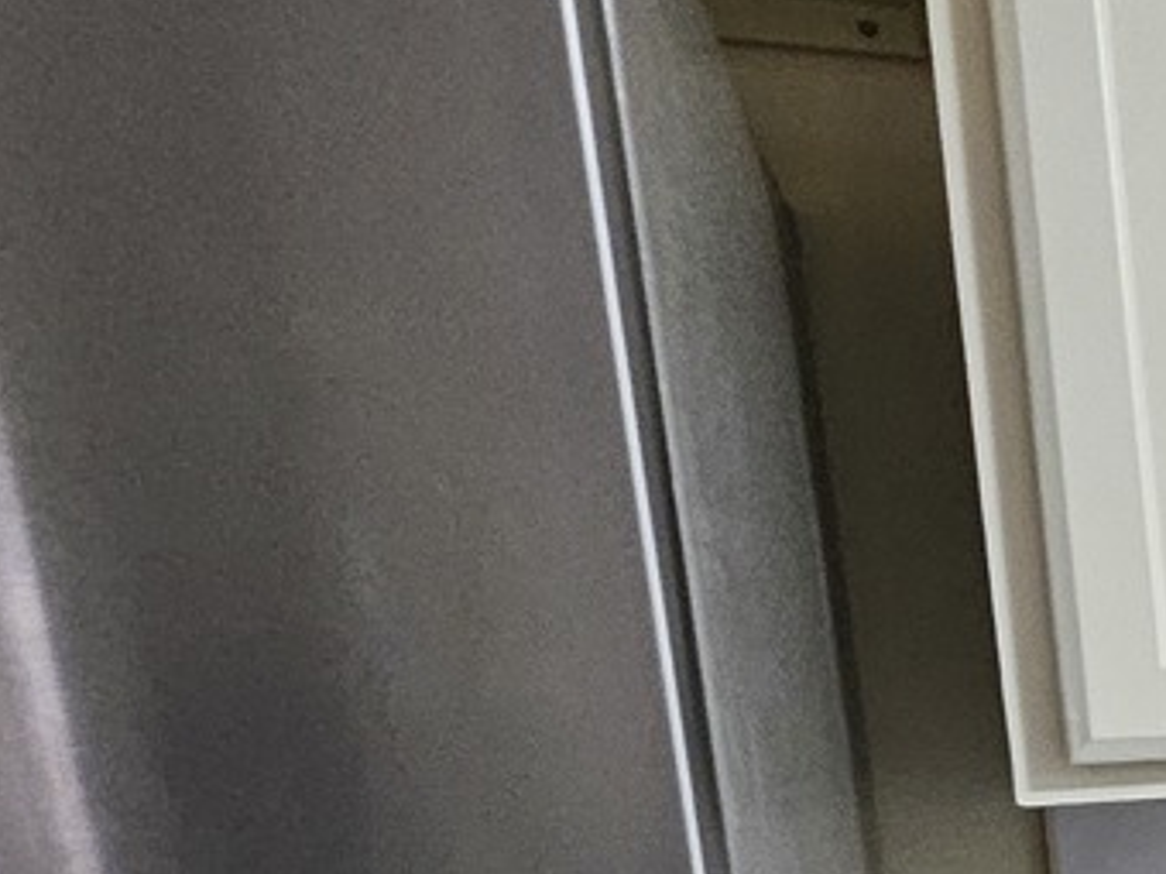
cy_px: 949
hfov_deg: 21.0
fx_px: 1853
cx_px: 2171
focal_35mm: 55
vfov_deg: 24.8
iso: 320
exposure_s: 1/30
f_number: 2.2
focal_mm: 1.7
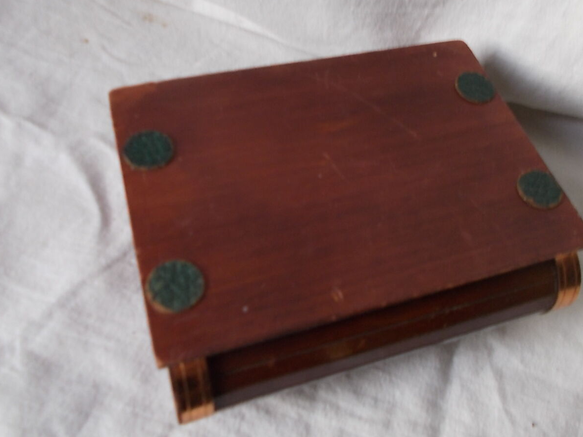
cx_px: 333
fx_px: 589
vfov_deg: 40.6
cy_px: 182
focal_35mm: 35
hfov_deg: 52.5
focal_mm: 4.6
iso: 140
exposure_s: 1/25
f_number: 3.2
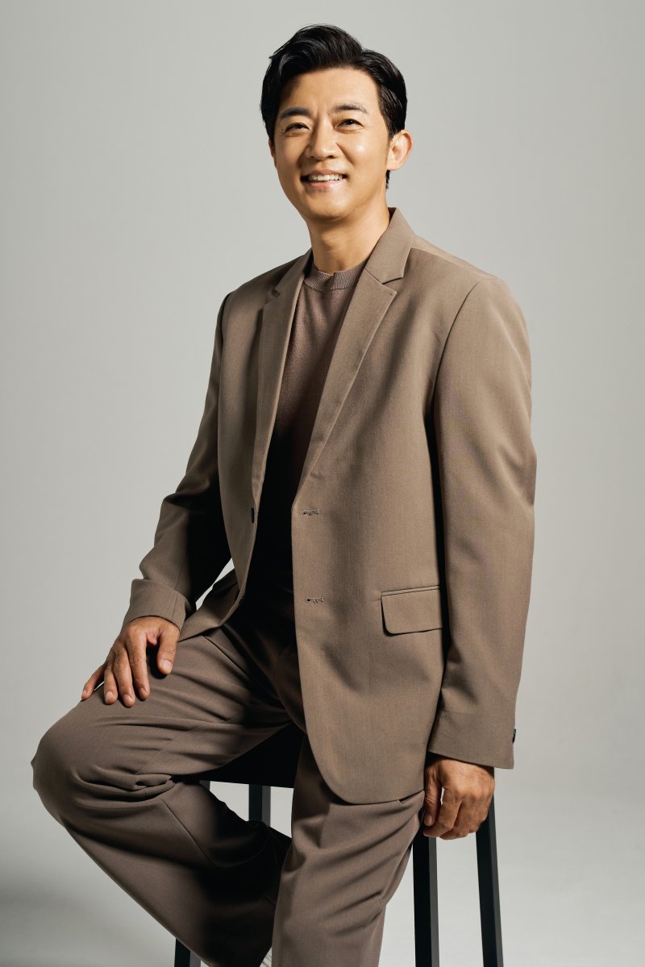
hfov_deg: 21.9
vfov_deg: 32.4
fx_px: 1666
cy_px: 484
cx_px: 322
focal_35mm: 62
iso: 500
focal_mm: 62
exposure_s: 1/125
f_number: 5.6
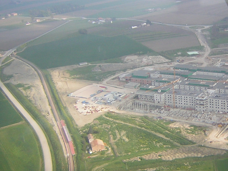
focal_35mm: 63
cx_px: 199
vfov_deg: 23.3
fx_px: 415
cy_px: 98
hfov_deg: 29.6
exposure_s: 1/423
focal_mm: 4.7
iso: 50
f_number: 2.6
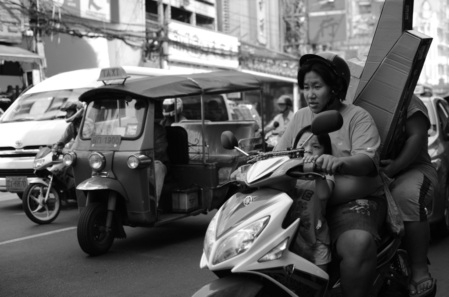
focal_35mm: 52
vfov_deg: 25.6
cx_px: 224
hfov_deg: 37.9
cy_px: 148
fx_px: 653
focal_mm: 35
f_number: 2.2
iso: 140
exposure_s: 1/1000
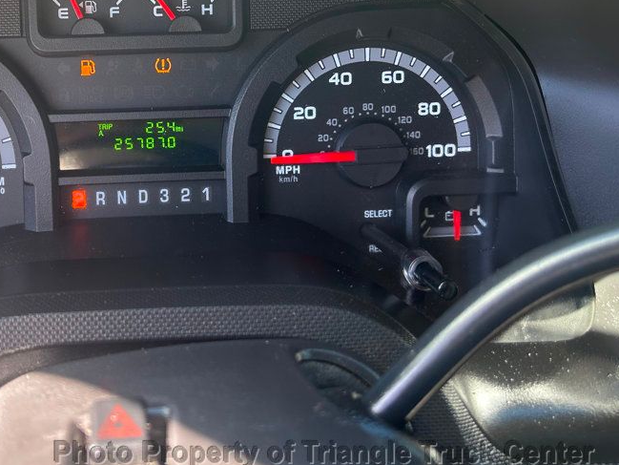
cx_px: 156
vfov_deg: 34.4
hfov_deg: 44.3
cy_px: 118
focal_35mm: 41
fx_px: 733
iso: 50
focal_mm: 5.7
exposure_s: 1/121
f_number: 1.5
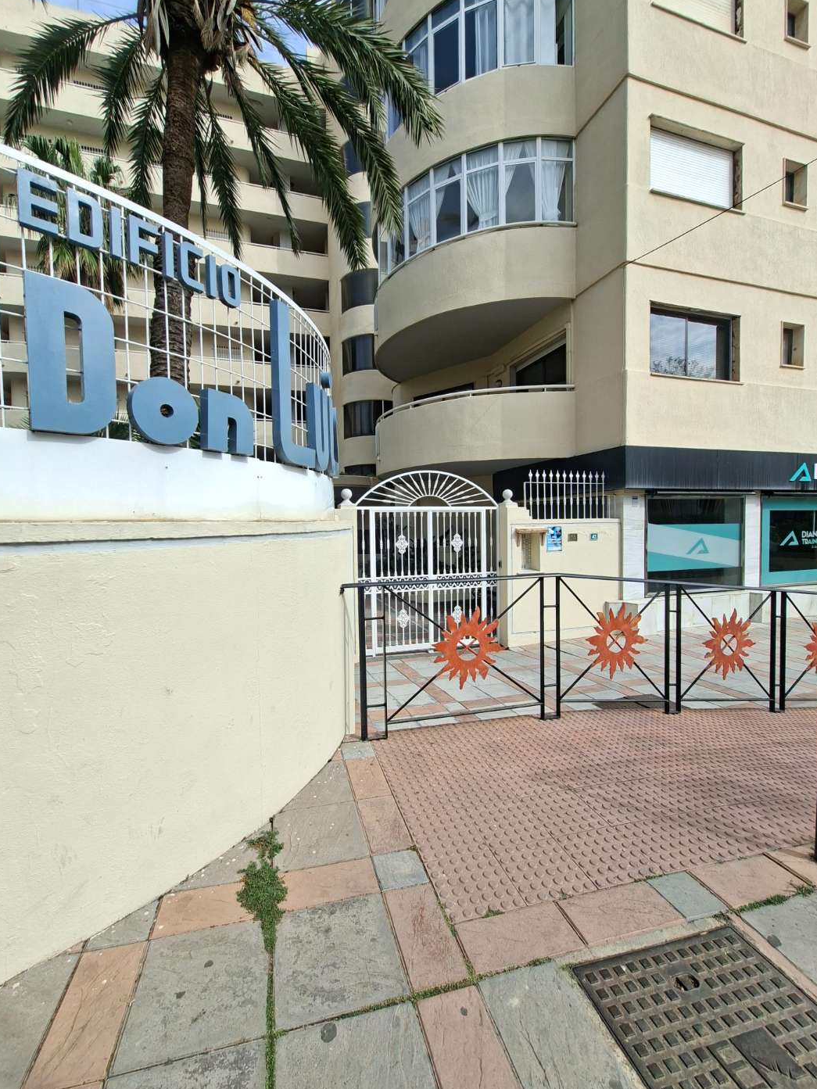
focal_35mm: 14
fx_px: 440
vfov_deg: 102.1
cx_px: 393
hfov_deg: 85.6
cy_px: 542
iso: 40
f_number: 2.2
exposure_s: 1/991
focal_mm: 1.74
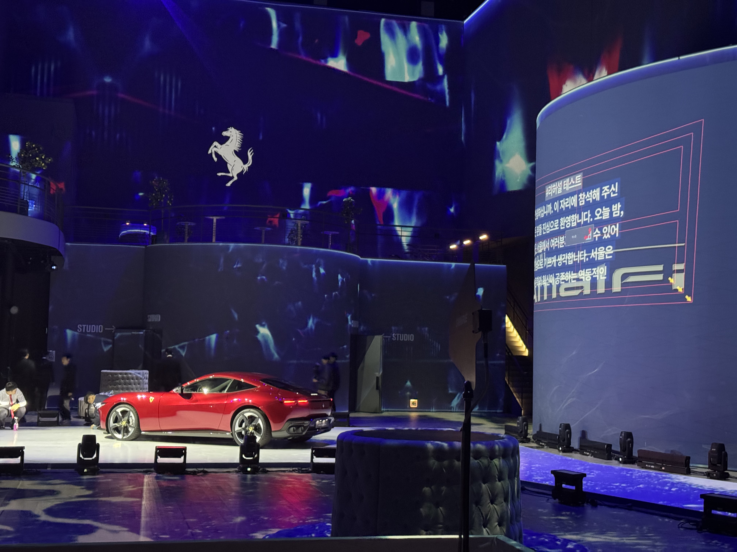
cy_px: 276
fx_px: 1022
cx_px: 368
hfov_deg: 39.7
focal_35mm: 48
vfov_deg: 30.3
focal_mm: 6.76
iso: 800
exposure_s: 1/20
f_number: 1.78
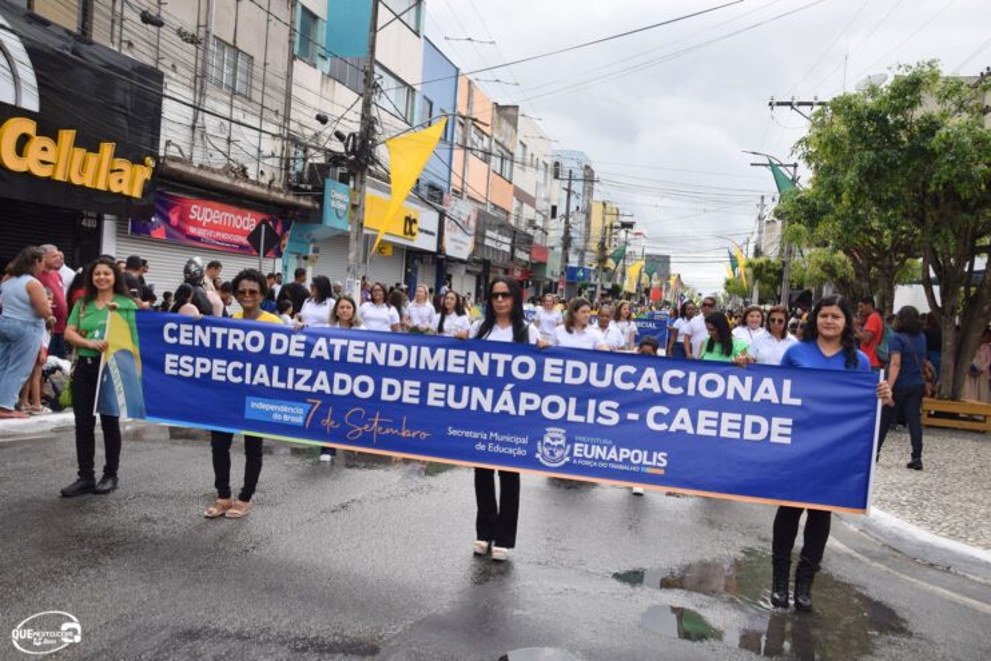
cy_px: 330
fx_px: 909
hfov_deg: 57.2
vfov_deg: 40.0
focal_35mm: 33
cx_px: 496
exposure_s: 1/320
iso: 200
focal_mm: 22
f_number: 9
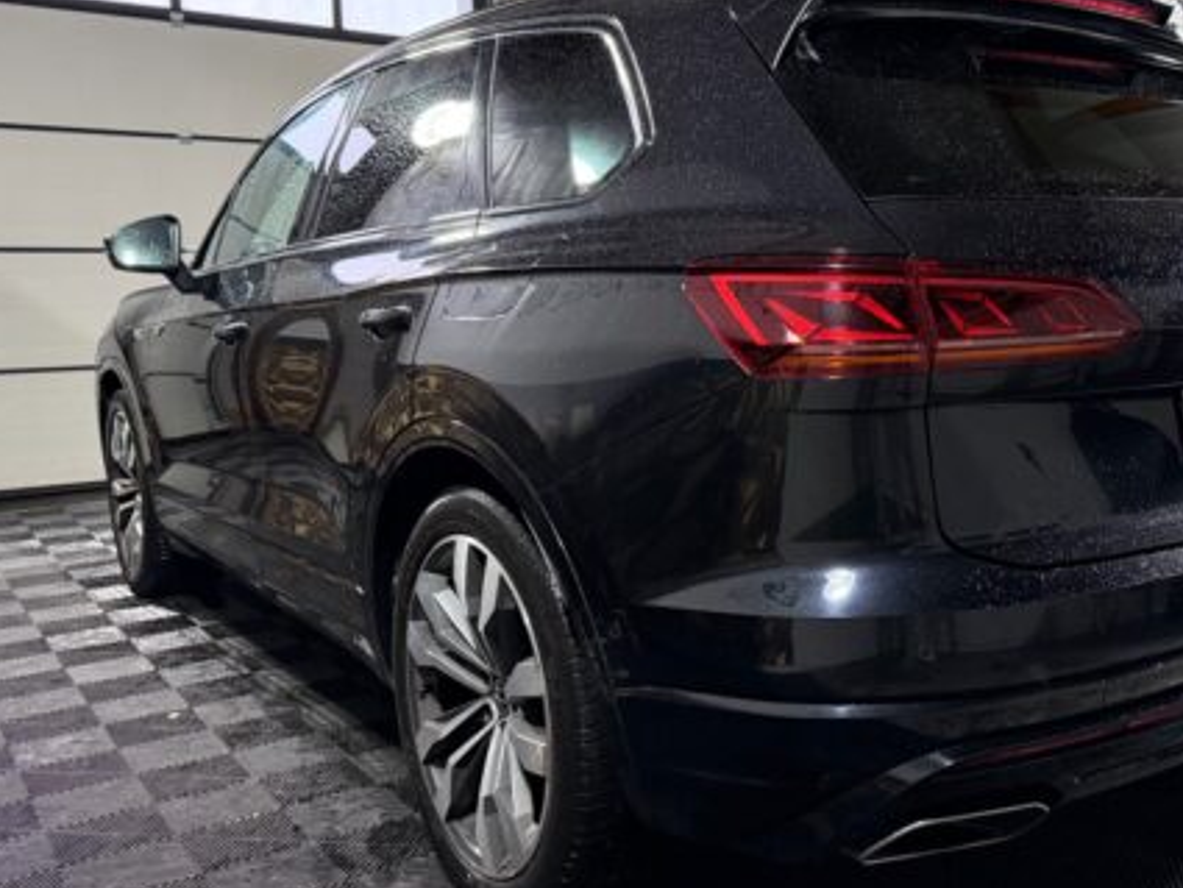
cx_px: 802
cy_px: 413
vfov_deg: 40.7
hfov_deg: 51.5
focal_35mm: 35
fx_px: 1196
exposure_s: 1/33
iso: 640
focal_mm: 6.76
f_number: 1.78
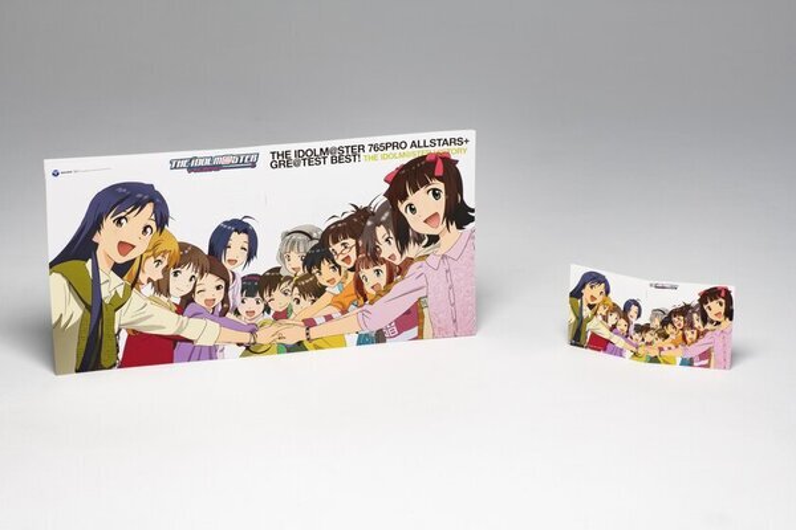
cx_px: 398
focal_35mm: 105
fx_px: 2321
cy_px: 265
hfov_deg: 19.5
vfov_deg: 13.0
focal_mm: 105
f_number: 22
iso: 100
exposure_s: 1/60
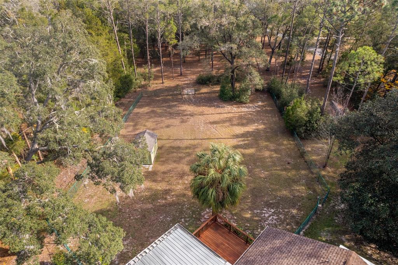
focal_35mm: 22
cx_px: 199
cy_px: 132
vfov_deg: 57.1
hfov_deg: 78.6
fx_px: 243
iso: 110
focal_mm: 8.38
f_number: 2.8
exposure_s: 1/400
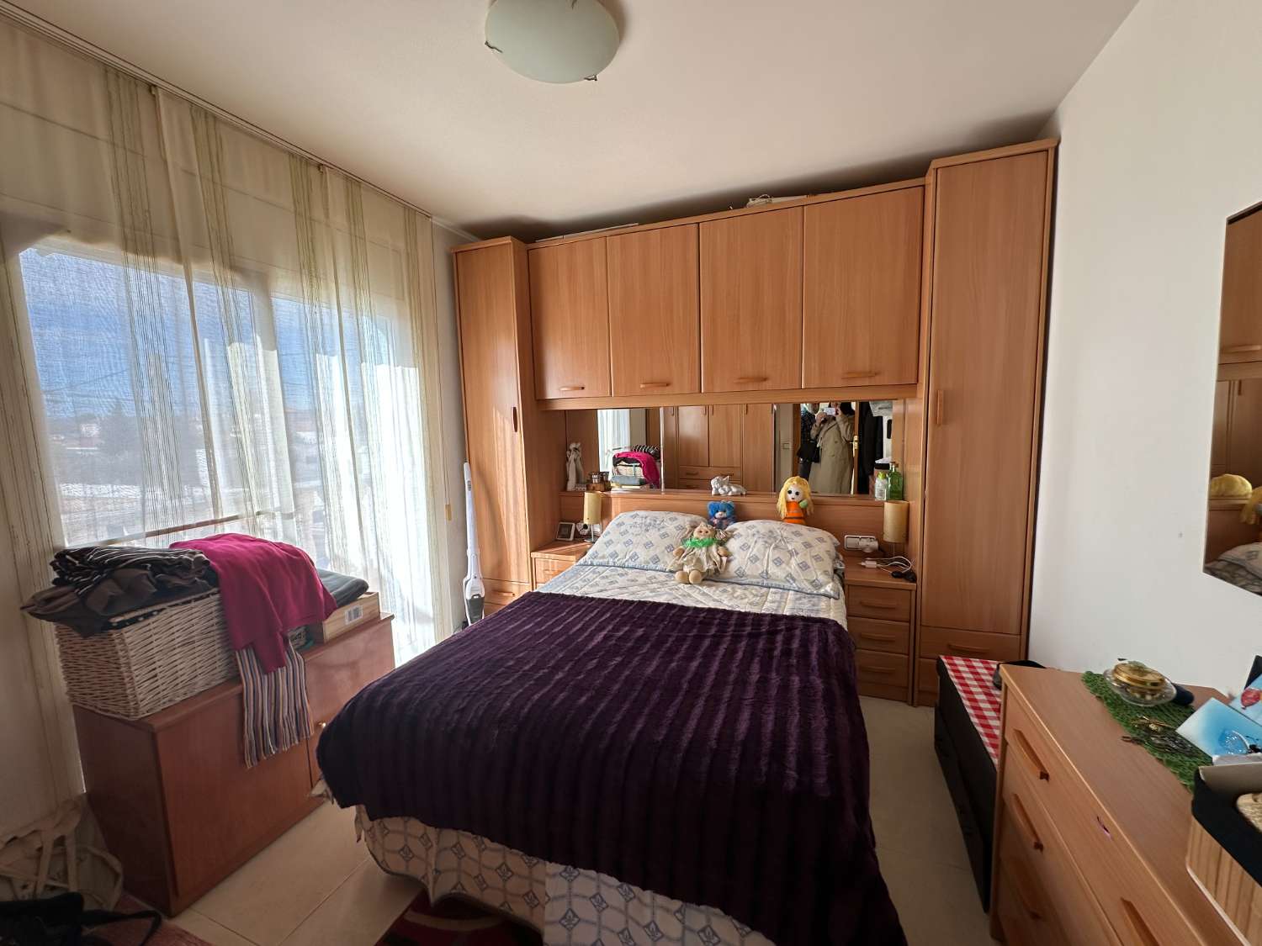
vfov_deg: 85.7
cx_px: 631
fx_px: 510
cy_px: 473
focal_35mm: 14
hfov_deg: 102.1
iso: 40
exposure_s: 1/199
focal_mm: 2.22
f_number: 2.2
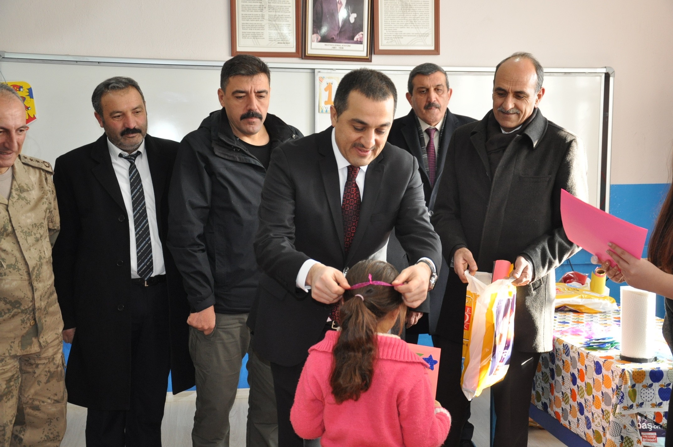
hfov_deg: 38.9
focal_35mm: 51
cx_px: 336
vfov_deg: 26.4
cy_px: 224
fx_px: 952
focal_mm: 34
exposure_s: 1/100
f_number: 4.2
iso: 800
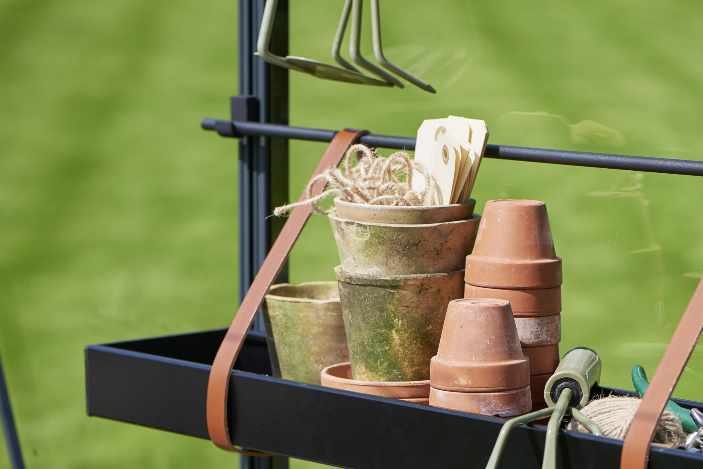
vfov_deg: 8.5
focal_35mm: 161
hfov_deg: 12.7
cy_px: 288
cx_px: 530
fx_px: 3145
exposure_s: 1/320
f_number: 6.3
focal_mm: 105
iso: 100
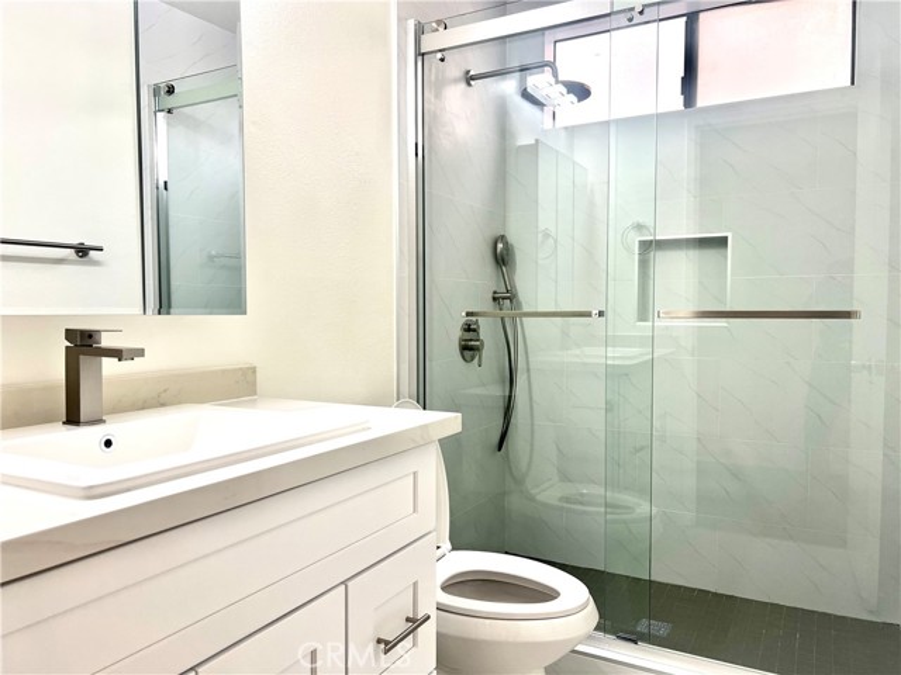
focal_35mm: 26
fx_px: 677
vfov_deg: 53.1
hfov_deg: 67.3
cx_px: 450
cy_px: 338
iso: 64
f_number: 1.5
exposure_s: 1/120
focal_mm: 5.7
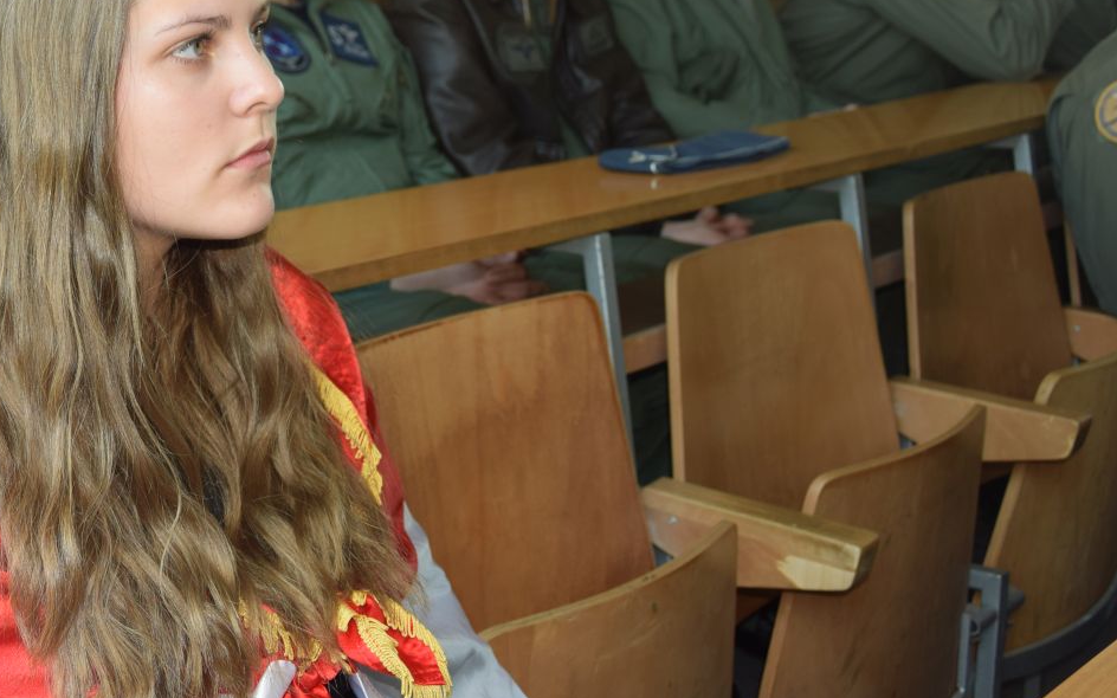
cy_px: 143
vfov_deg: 22.5
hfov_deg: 34.8
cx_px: 266
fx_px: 1735
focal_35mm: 57
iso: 100
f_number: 3.8
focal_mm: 22
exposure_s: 1/40
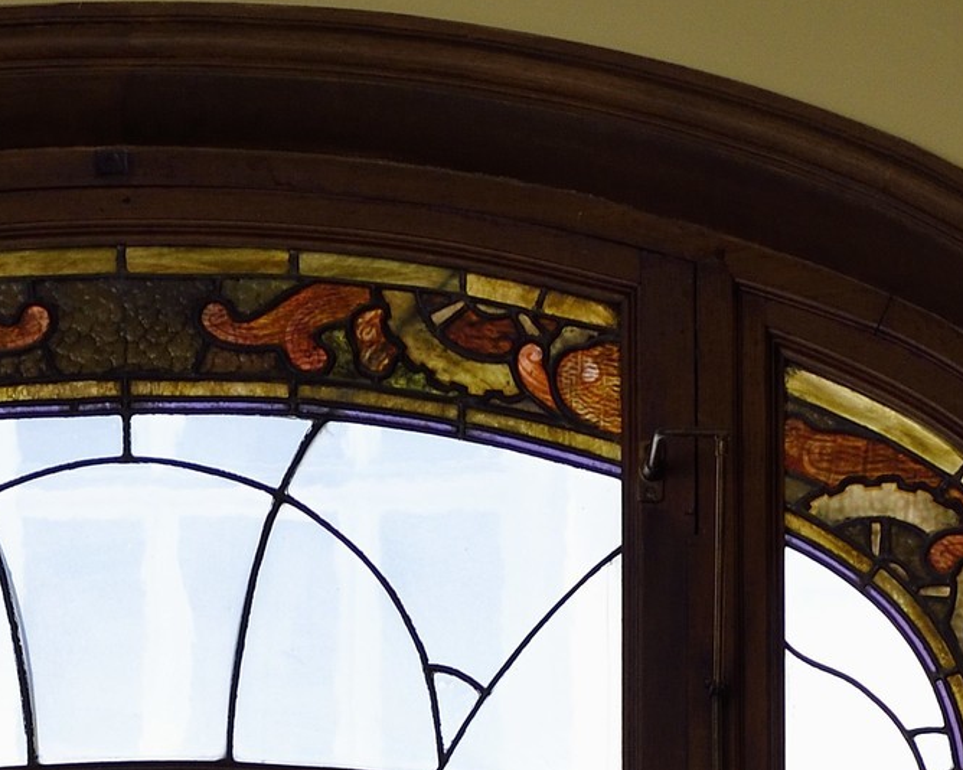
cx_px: 128
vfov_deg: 6.4
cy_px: 1576
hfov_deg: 8.2
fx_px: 6724
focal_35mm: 236
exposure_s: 1/250
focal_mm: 70
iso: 800
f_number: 6.3
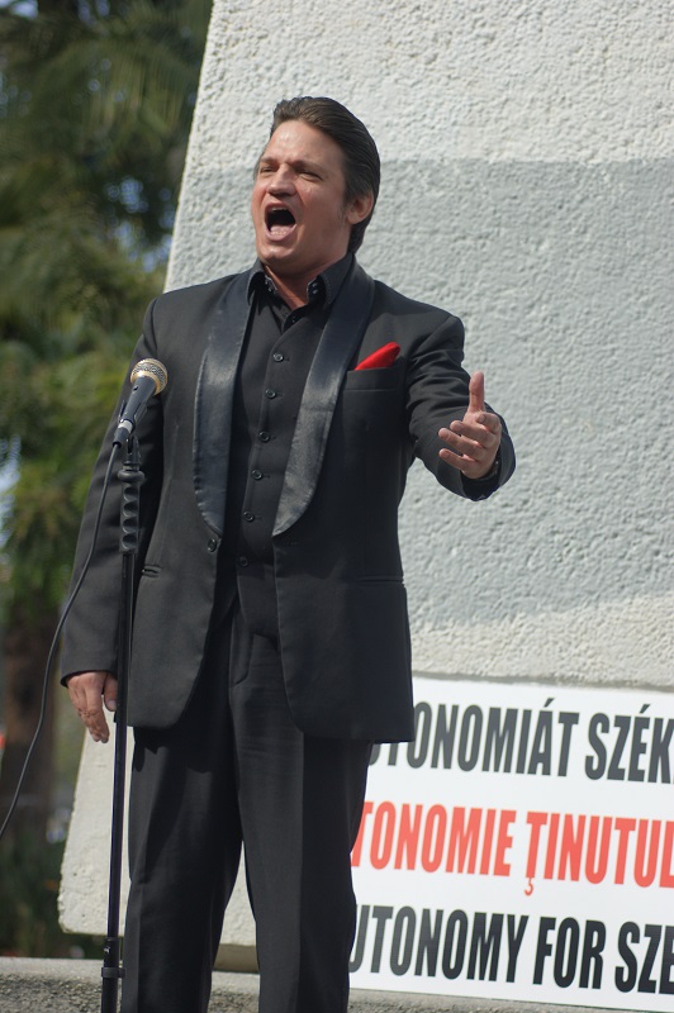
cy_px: 506
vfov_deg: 15.2
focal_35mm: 135
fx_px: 3798
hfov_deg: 10.1
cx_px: 337
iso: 100
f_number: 4.5
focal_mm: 90
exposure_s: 1/400
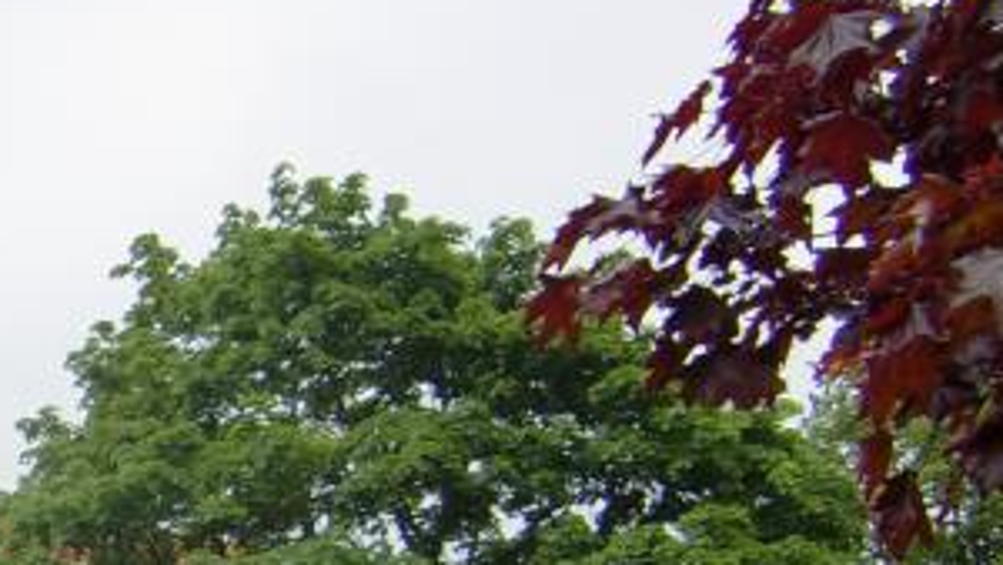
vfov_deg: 11.2
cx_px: -522
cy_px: 816
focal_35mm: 104
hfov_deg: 18.2
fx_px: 2767
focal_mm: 4.9
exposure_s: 1/250
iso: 64
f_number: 7
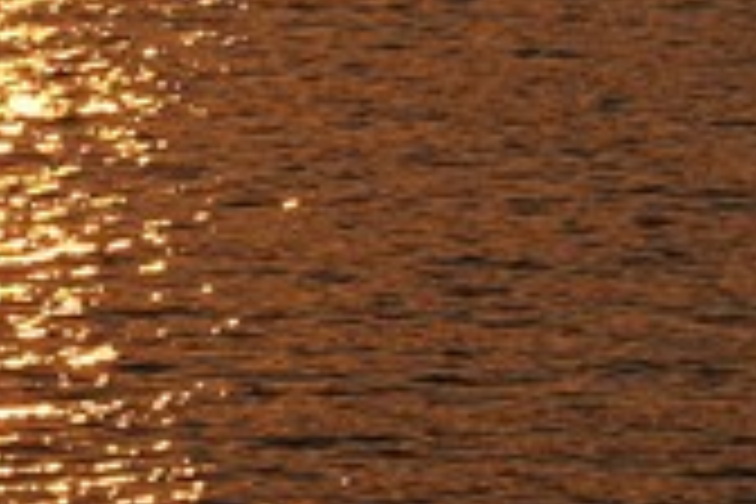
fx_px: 11234
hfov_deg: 3.9
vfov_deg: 2.5
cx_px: 612
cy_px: -806
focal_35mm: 535
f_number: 7.1
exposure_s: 1/500
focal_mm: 75
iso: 100
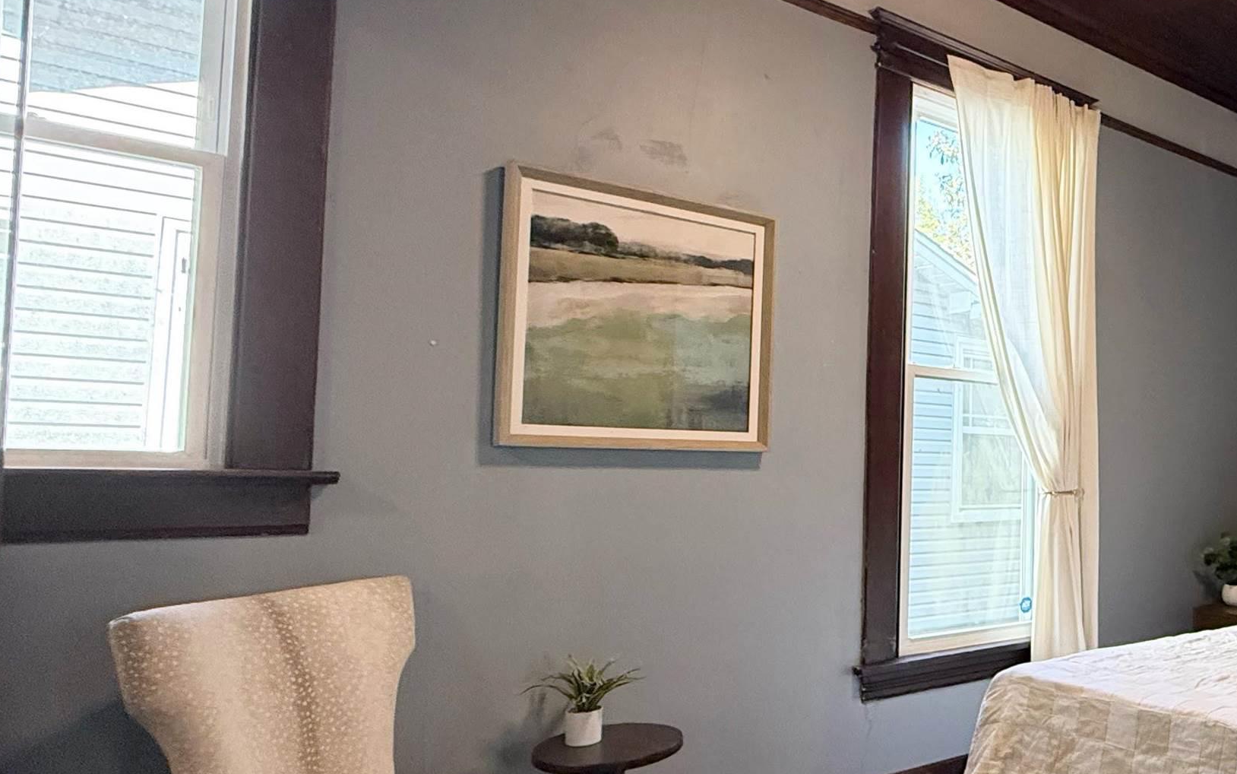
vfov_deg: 44.5
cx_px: 1090
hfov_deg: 57.9
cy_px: 427
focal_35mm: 28
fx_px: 944
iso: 400
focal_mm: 2.22
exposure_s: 1/120
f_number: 2.2
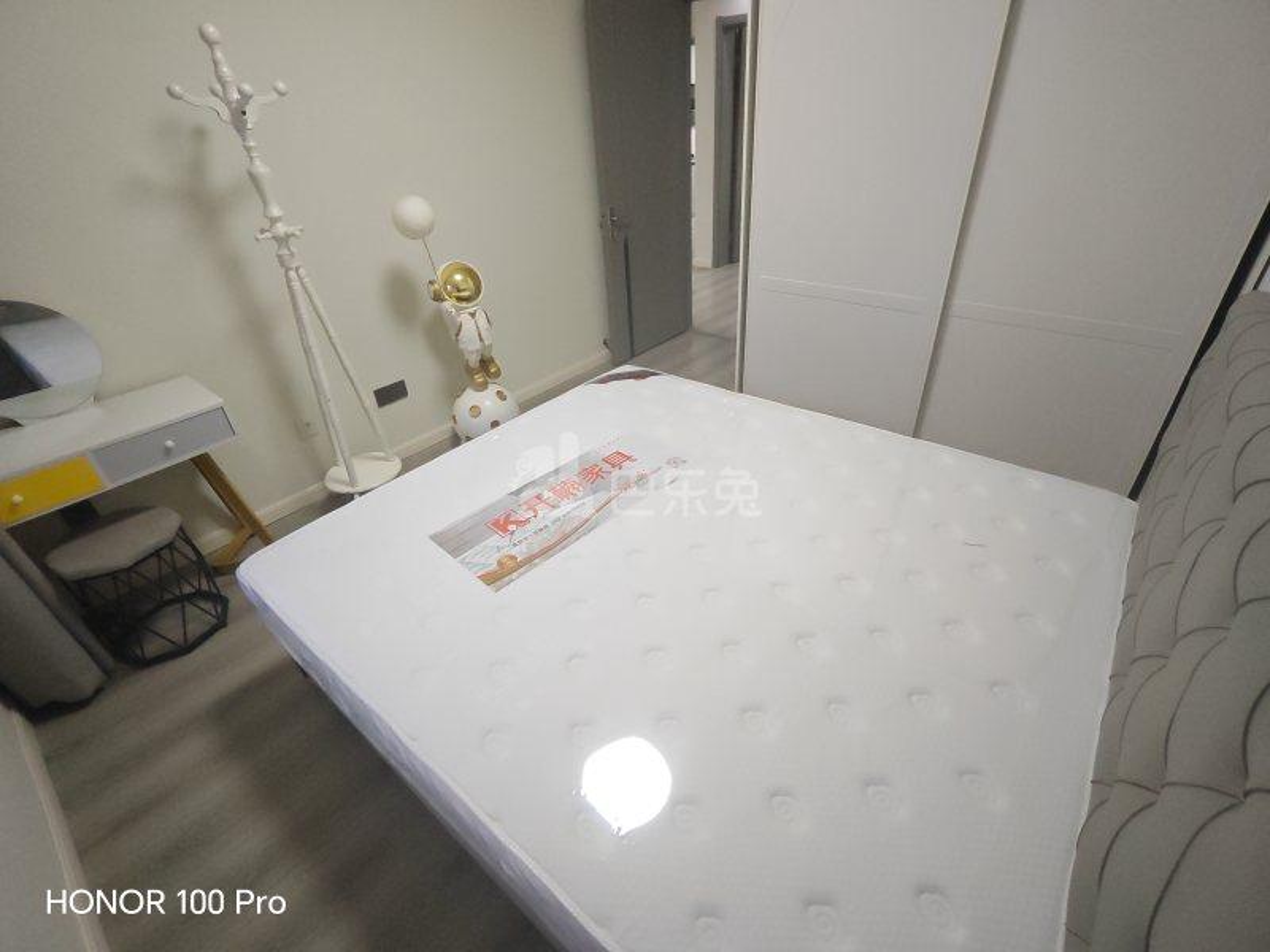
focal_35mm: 16
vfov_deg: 78.1
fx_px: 587
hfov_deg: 94.5
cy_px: 476
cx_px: 635
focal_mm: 1.96
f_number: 2.2
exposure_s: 1/50
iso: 250
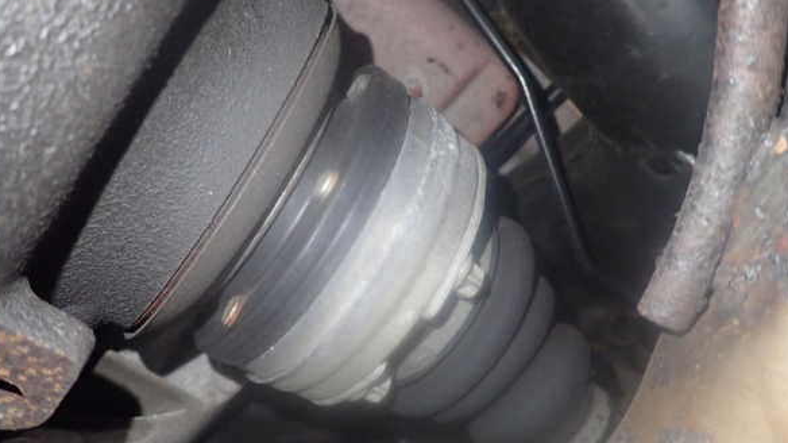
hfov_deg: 67.9
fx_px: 585
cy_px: 271
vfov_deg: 41.2
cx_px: 389
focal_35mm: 28
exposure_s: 1/30
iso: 640
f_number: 2
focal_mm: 4.5
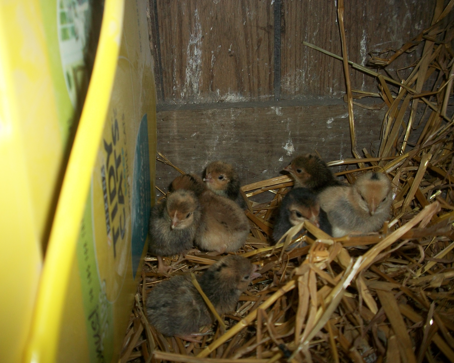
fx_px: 457
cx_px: 221
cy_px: 182
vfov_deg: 43.4
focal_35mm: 34
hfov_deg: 52.8
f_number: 2.9
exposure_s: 1/60
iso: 80
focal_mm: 5.7
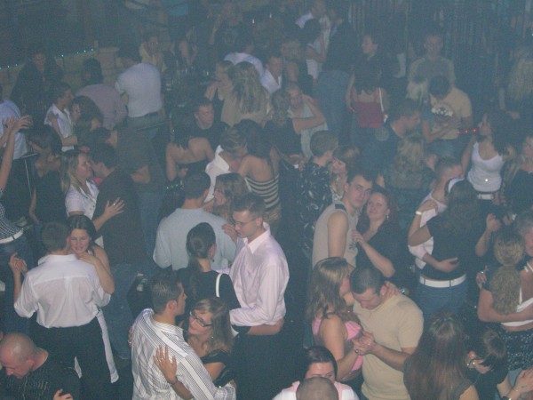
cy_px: 200
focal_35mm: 57
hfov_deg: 33.8
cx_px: 266
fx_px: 878
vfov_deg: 25.7
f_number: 3.6
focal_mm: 11.8
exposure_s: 1/60
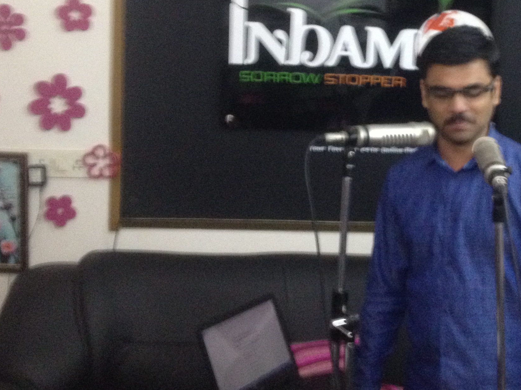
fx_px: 1039
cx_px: 401
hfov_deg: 27.7
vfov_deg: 21.1
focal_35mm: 69
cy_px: 94
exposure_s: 1/20
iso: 320
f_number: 2.4
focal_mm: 4.28
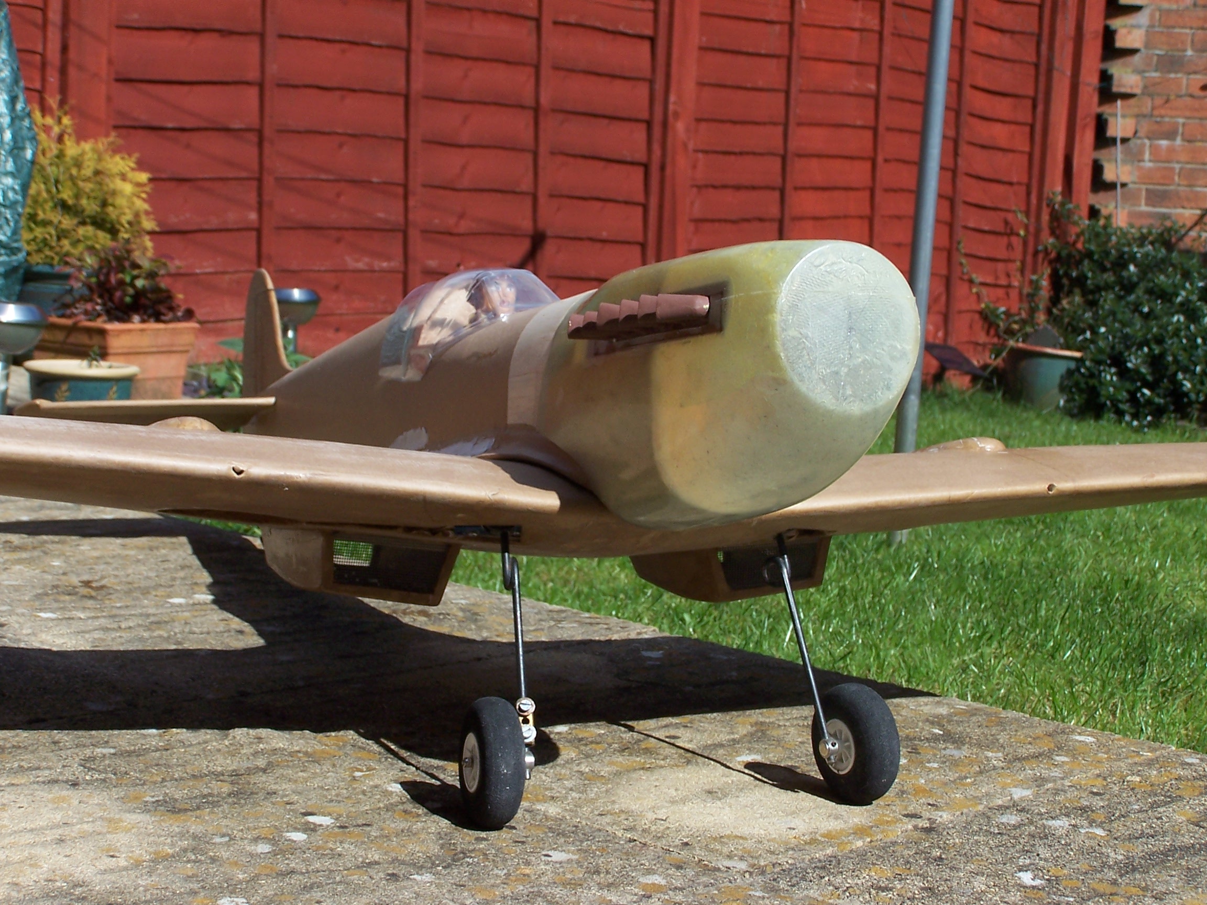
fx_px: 2336
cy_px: 452
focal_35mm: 67
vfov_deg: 21.9
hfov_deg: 29.0
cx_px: 604
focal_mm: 11.1
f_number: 4.5
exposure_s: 1/750
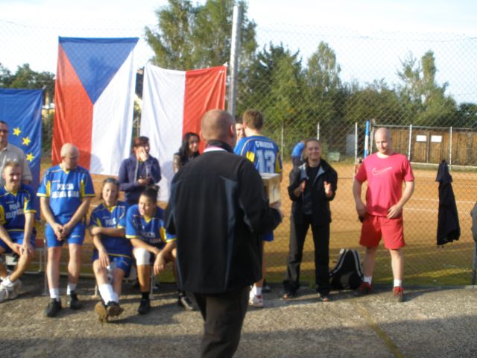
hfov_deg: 51.4
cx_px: 238
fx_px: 496
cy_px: 179
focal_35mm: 36
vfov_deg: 39.7
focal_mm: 6.3
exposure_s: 1/125
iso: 80
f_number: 5.6
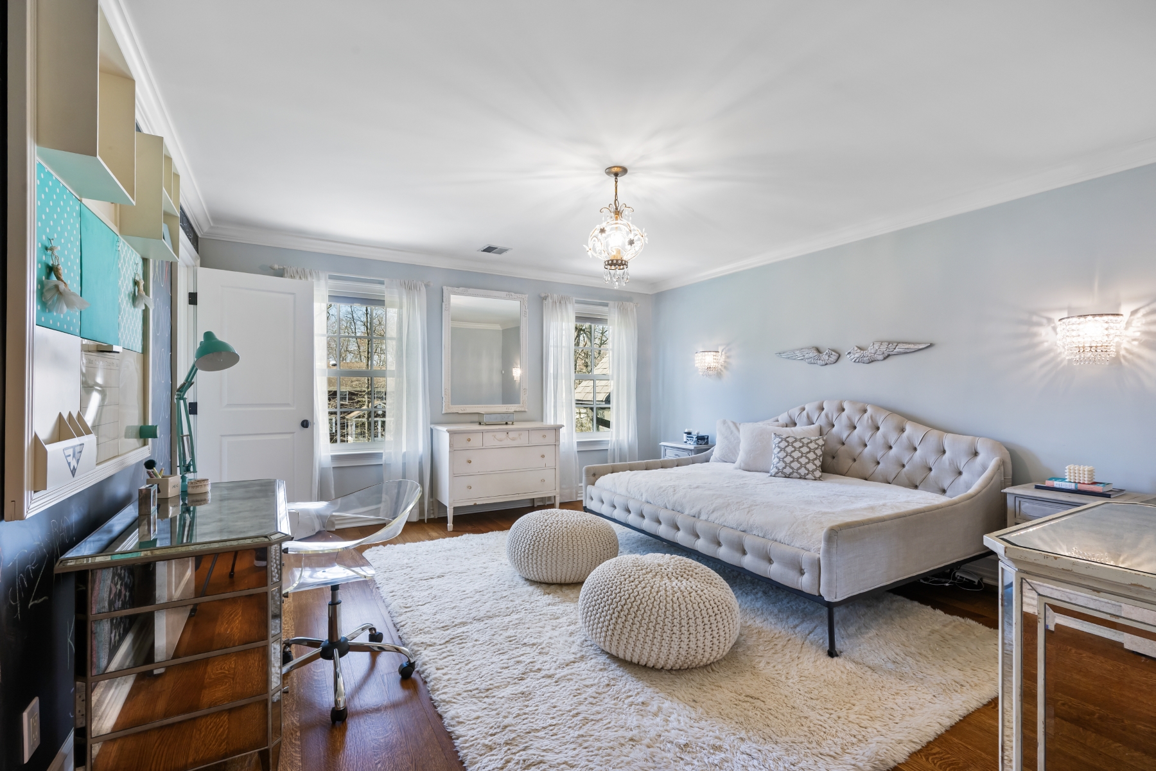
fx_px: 514
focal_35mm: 16
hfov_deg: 96.7
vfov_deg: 73.7
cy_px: 386
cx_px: 578
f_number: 9
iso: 400
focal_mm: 16
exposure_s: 1/1.25
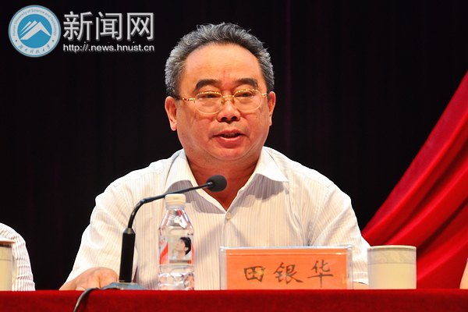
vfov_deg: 8.7
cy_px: 156
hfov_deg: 13.0
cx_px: 234
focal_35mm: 158
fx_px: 2047
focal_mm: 105
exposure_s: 1/30
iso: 1000
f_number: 5.6
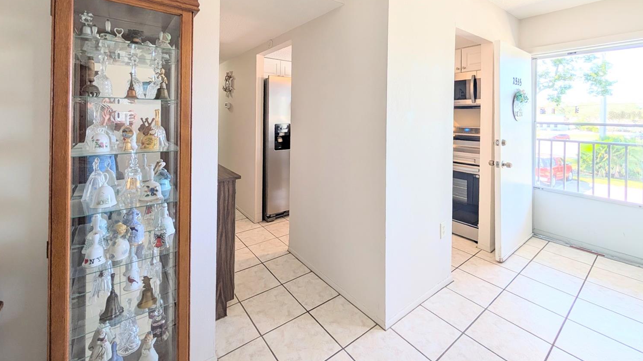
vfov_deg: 71.7
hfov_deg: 106.7
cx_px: 306
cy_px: 115
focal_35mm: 14
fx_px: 239
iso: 84
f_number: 1.7
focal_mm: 2.02
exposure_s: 1/225
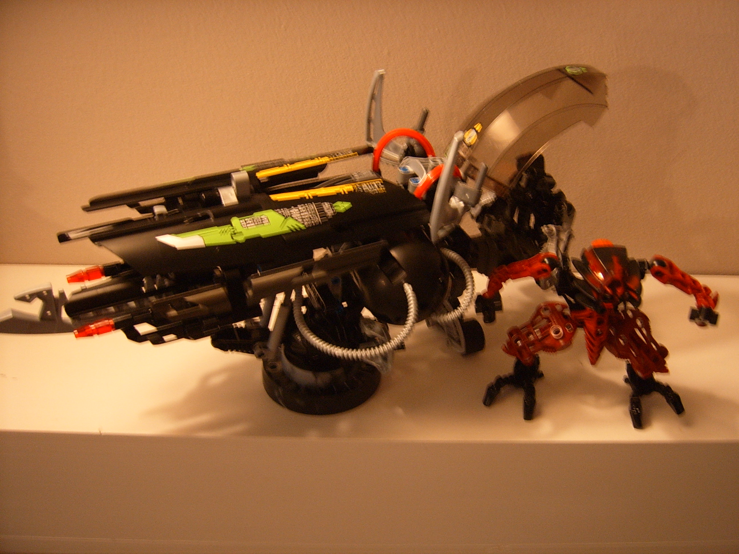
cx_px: 370
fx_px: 747
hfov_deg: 52.6
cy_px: 277
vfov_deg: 40.7
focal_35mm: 35
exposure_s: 1/15
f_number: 2.8
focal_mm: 5.8
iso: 100
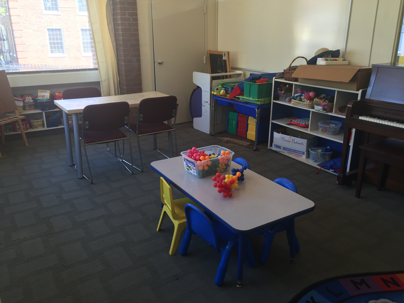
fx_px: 338
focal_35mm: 29
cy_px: 152
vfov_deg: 48.2
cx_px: 202
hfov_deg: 61.7
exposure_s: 1/40
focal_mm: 4.15
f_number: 2.2
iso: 32
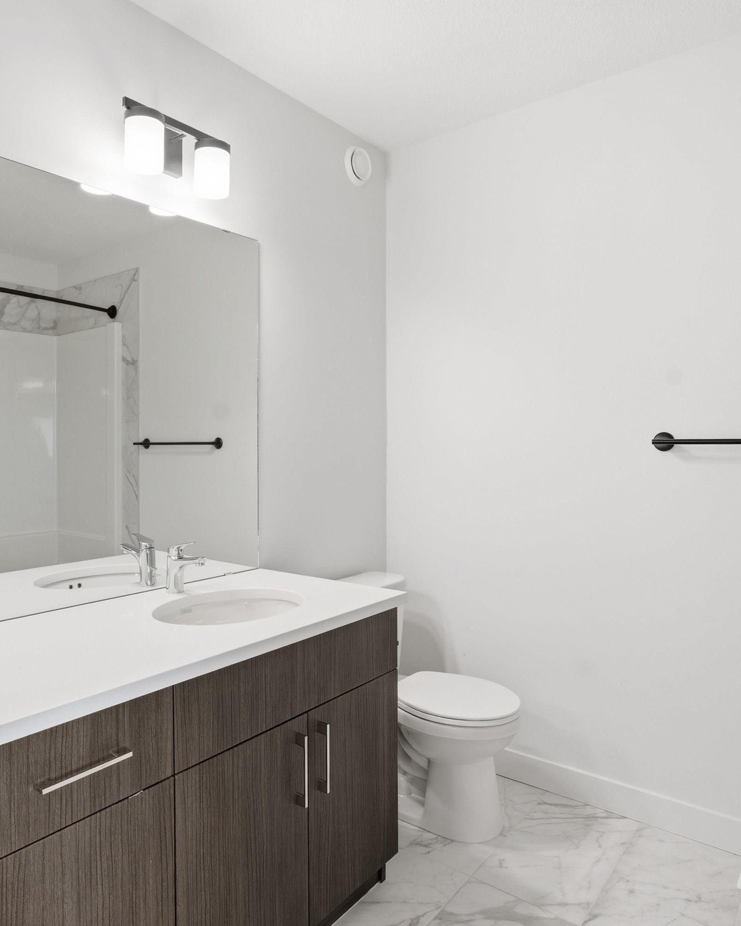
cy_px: 471
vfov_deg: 72.6
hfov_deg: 60.5
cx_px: 310
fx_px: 630
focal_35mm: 23
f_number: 7.1
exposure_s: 1/200
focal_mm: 16
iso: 400
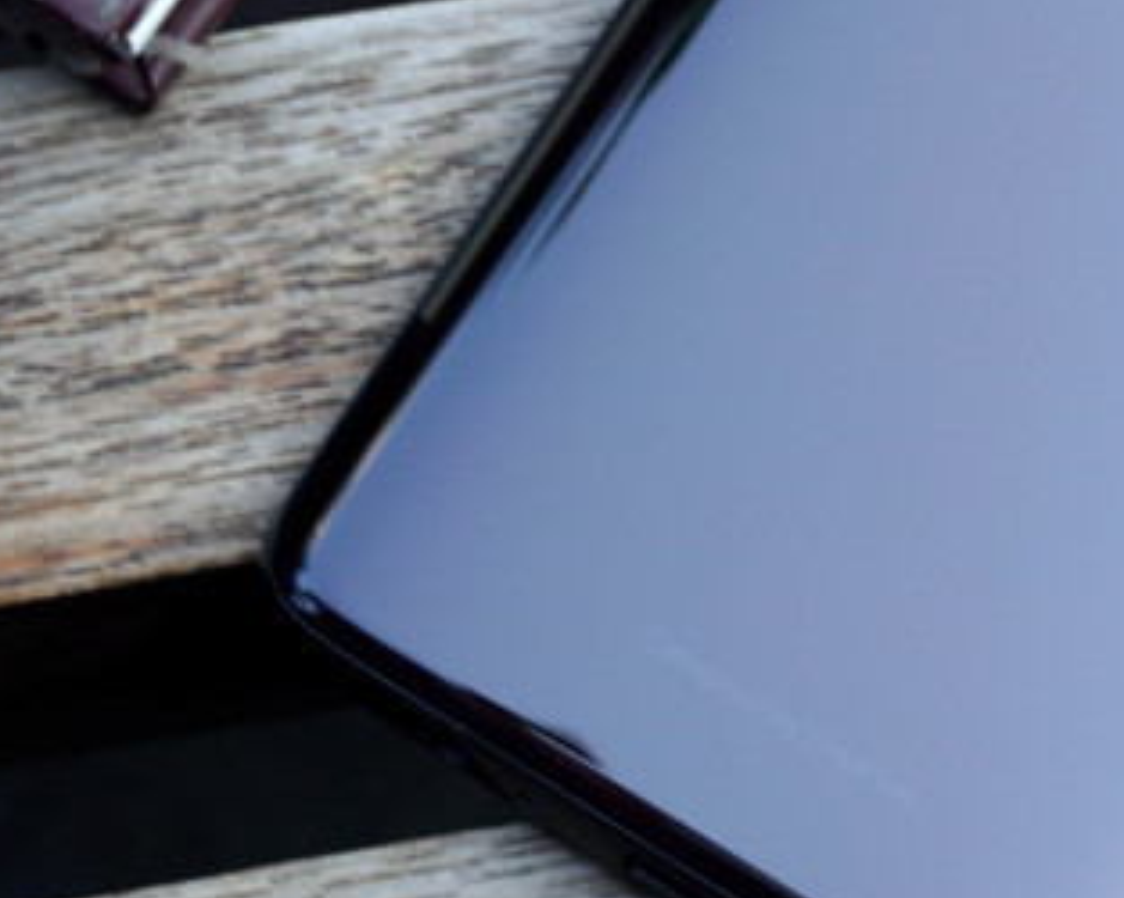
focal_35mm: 148
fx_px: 4937
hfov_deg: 12.8
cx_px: 1178
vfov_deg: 10.3
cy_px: -104
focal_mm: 33
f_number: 5.6
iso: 100
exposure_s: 1/80
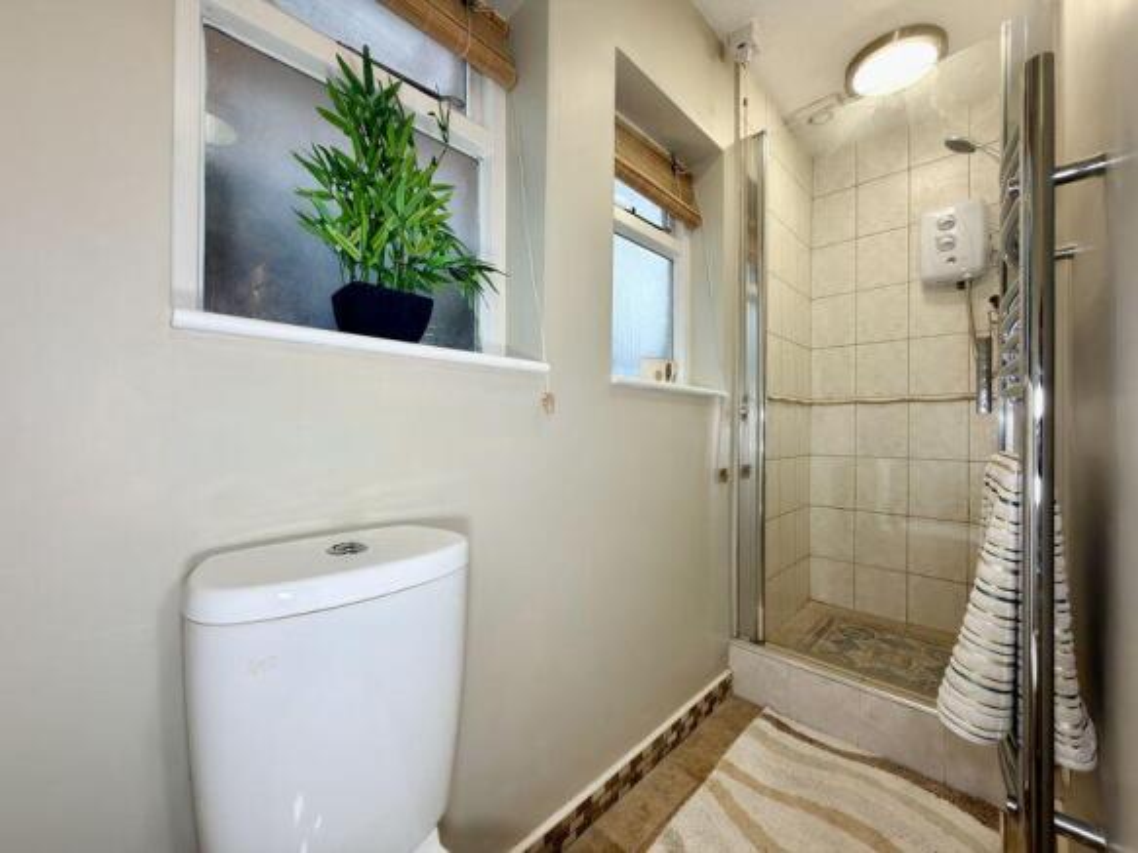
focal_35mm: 14
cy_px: 426
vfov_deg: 85.7
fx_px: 460
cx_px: 569
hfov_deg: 102.1
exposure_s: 1/33
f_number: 2.2
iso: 50
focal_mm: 2.22
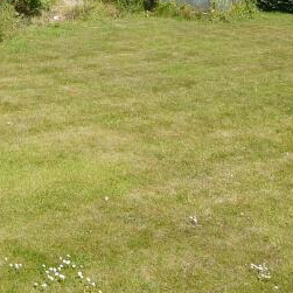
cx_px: -11
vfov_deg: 25.2
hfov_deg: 25.0
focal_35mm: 65
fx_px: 622
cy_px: 2
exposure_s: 1/400
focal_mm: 9
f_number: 7.1
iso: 100
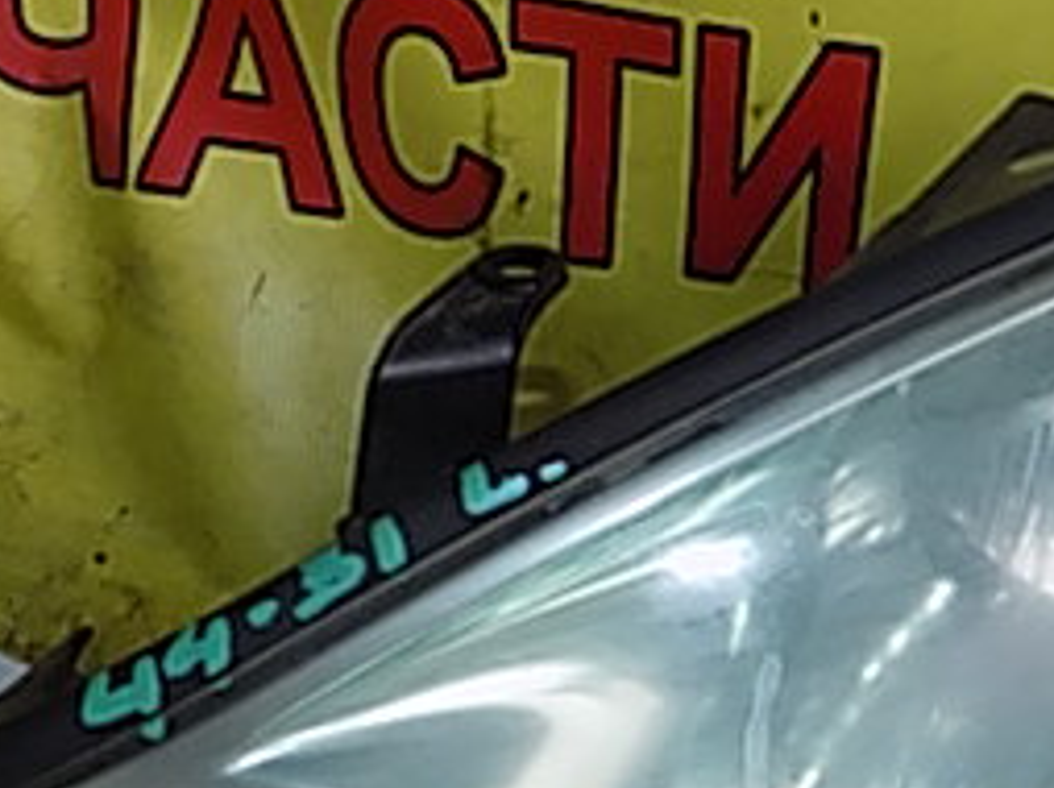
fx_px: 1764
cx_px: 764
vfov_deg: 24.5
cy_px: 697
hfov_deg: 32.7
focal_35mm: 58
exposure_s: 1/30
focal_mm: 4
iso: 400
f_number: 3.1
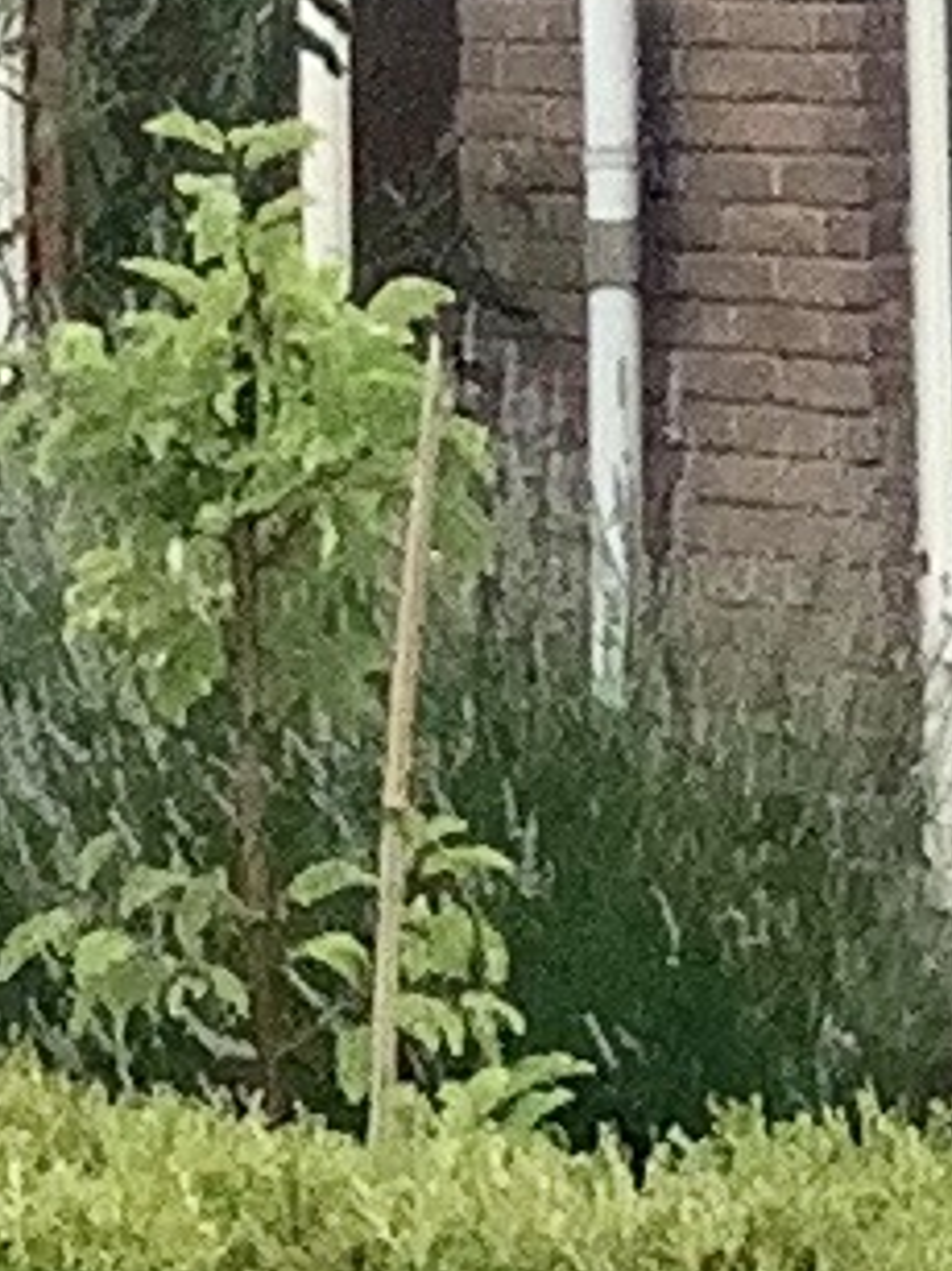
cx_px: -464
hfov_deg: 4.5
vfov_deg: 5.9
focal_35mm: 330
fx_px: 12109
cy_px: -1089
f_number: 2.4
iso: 25
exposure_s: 1/741
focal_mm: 3.3
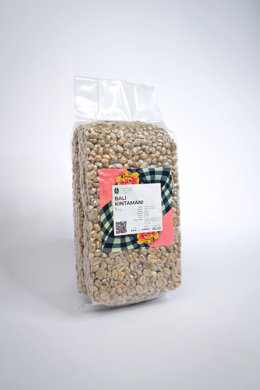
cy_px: 195
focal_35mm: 35
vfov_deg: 54.4
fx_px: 379
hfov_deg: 37.9
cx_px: 130
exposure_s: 1/160
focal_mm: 23
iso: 200
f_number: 3.2
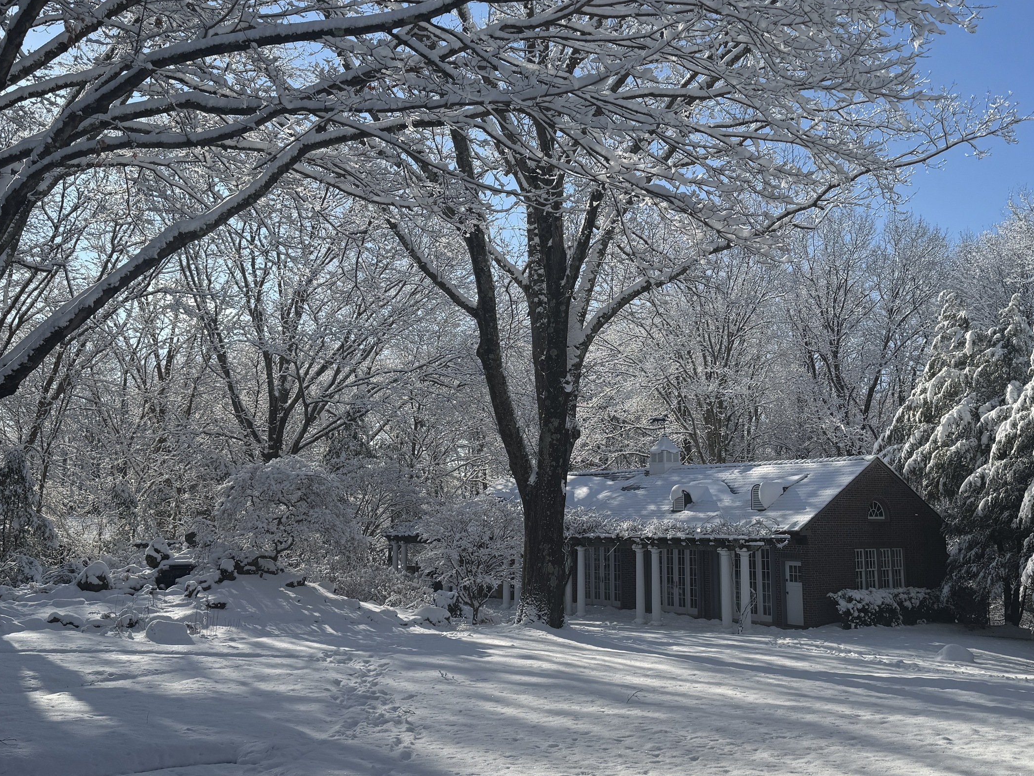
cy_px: 373
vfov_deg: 40.7
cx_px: 583
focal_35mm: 35
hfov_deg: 52.5
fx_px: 1045
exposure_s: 1/5814
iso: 80
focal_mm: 6.76
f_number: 1.78
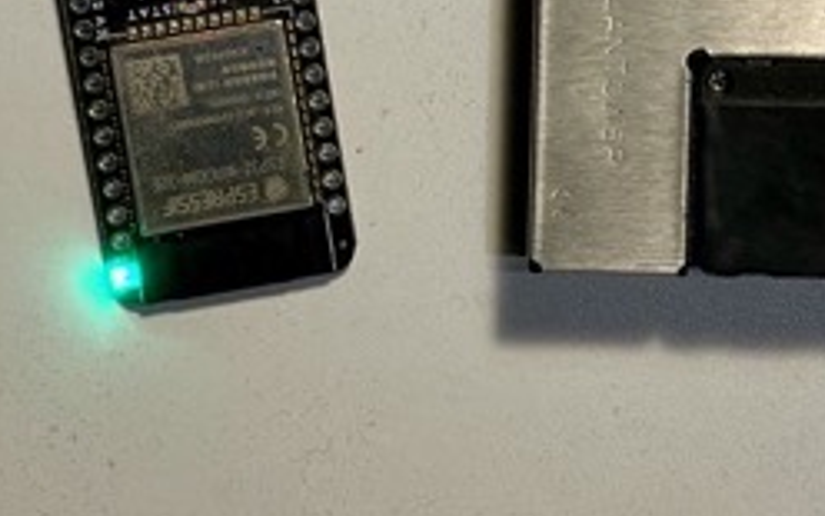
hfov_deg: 14.6
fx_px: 3193
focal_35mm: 142
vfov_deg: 9.2
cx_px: 729
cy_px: -43
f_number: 2
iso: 100
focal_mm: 6
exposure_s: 1/120
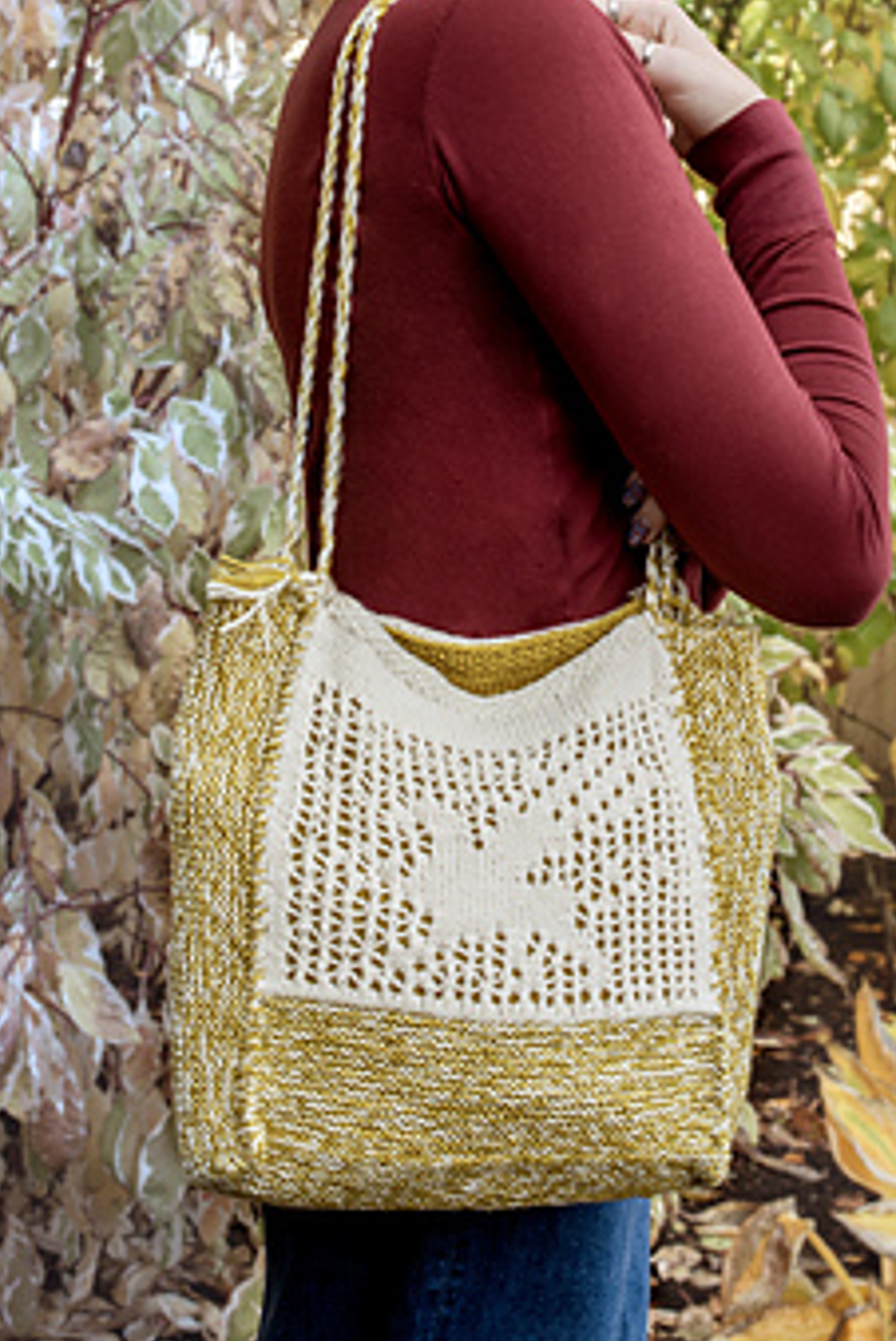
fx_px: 2757
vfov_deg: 27.1
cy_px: 405
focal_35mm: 74
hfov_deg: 18.4
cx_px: 535
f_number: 11
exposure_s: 1/60
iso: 250
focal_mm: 50
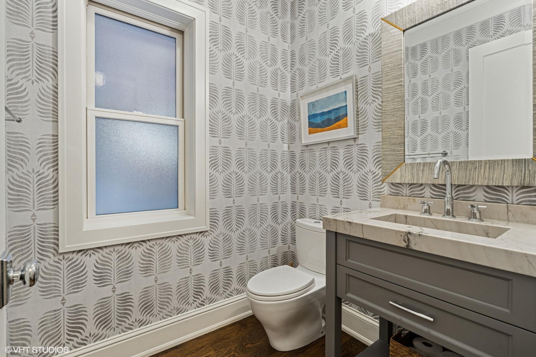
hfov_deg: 96.7
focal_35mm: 16
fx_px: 238
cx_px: 268
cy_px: 178
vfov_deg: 73.7
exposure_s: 1/8
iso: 320
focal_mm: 16
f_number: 8
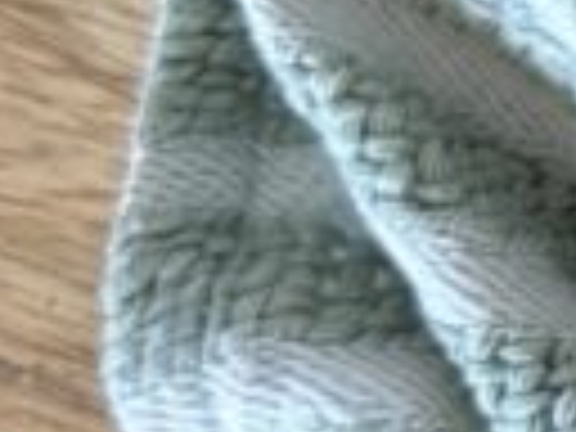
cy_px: -612
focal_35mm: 359
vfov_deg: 4.1
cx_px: 2038
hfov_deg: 5.1
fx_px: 5974
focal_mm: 6.76
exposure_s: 1/60
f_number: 1.78
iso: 250
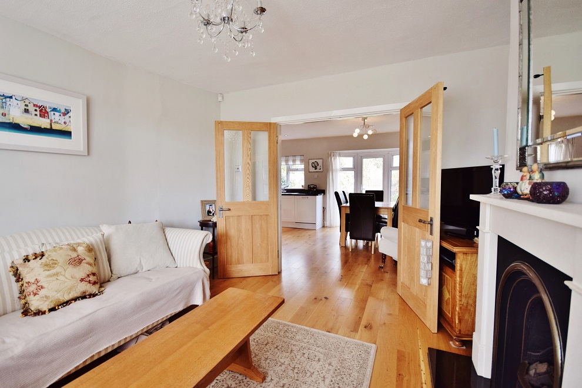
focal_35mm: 15
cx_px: 291
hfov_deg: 100.4
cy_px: 194
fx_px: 242
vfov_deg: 77.3
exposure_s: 1/100
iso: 400
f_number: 5
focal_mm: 10
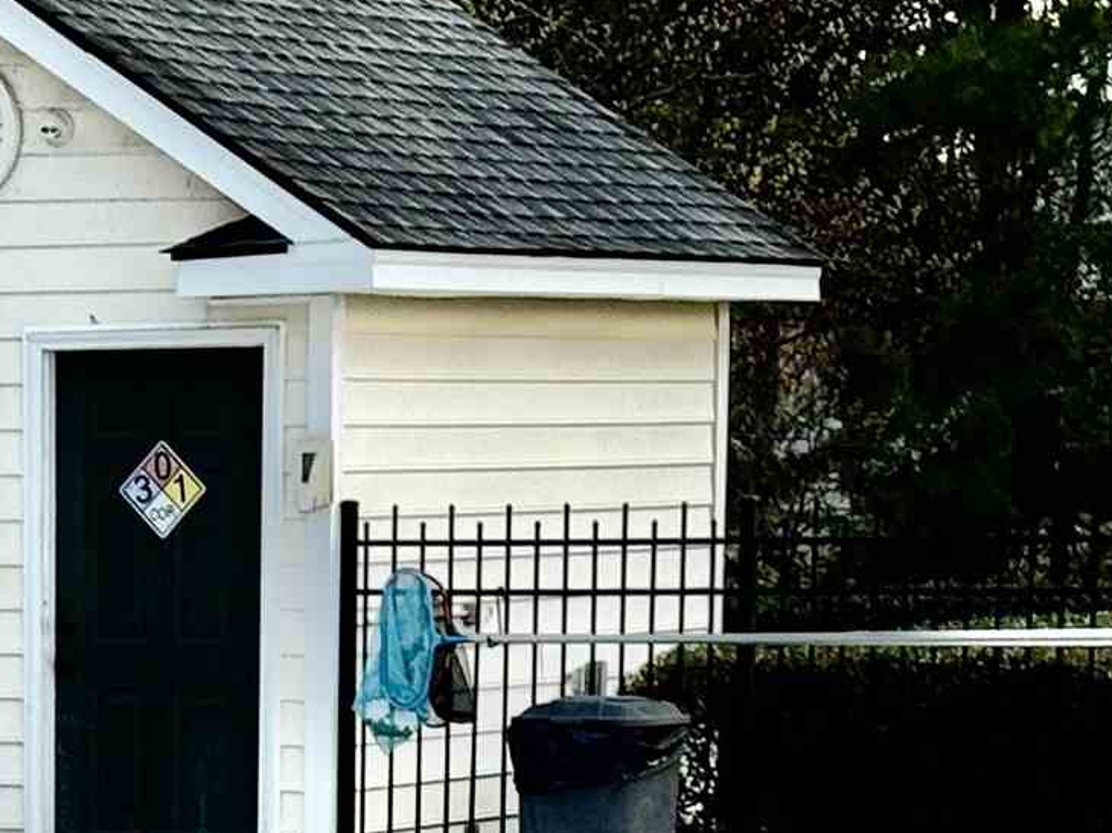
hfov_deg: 9.7
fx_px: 6487
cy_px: 1658
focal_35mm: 202
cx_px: -232
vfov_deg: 7.1
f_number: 1.78
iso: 64
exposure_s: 1/1287
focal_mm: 6.76
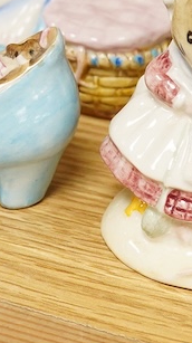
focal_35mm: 173
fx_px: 1571
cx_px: -31
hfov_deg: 7.0
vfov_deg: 12.3
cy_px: 26
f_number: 9
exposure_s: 1/160
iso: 2500
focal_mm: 30
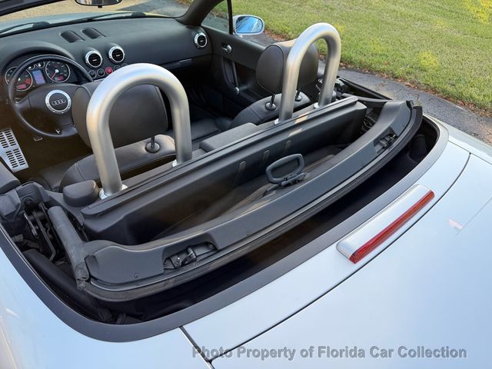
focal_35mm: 24
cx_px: 246
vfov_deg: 56.8
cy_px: 184
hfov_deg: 71.6
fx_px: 341
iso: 100
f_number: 1.78
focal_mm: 6.76
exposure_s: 1/532
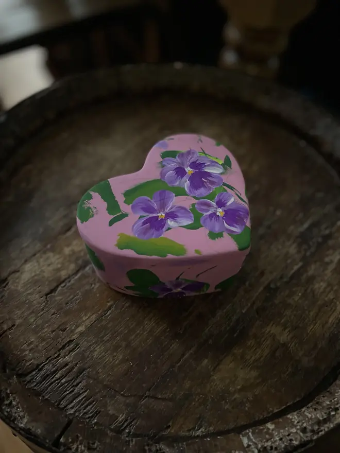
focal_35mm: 26
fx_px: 340
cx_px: 170
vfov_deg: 67.3
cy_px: 226
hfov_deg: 53.1
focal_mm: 4.2
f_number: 1.6
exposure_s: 1/25
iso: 640
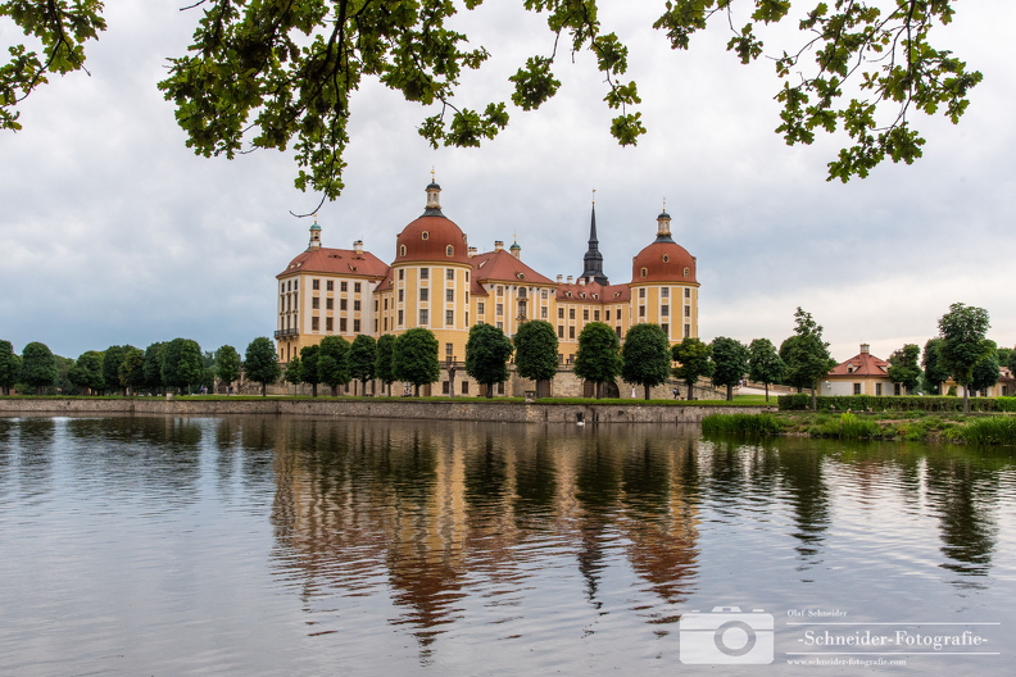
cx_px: 508
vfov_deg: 37.9
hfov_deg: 54.4
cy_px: 338
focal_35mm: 35
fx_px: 988
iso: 640
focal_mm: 35
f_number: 10
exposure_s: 1/400
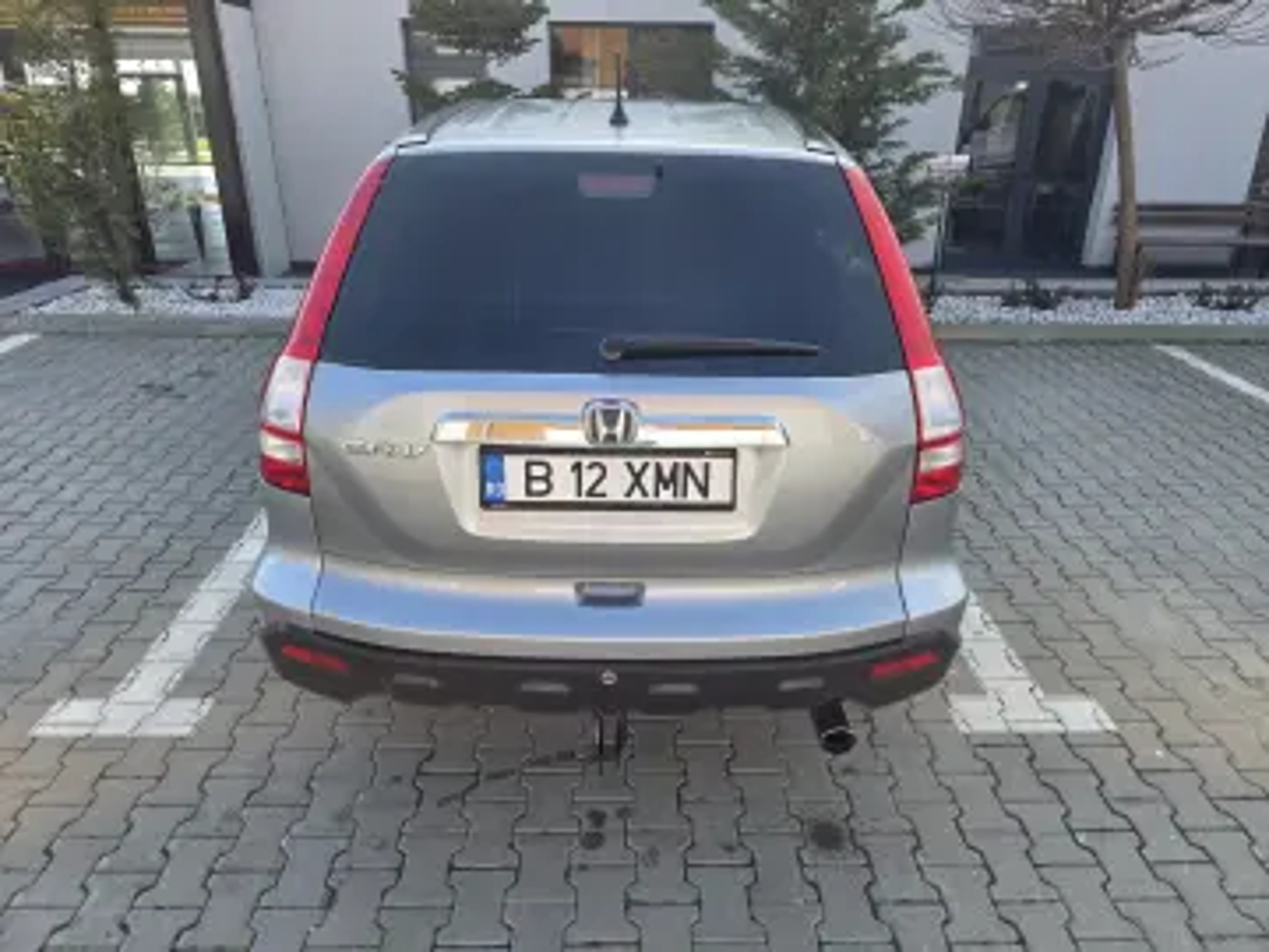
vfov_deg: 58.9
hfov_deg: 73.9
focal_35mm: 23
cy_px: 476
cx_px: 634
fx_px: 843
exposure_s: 1/1559
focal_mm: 6.3
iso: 80
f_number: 1.7
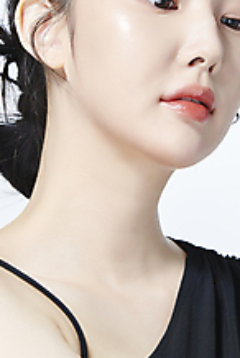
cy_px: 110
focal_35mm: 321
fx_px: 3200
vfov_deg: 6.4
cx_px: 109
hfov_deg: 4.3
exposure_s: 1/125
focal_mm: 175
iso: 64
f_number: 11
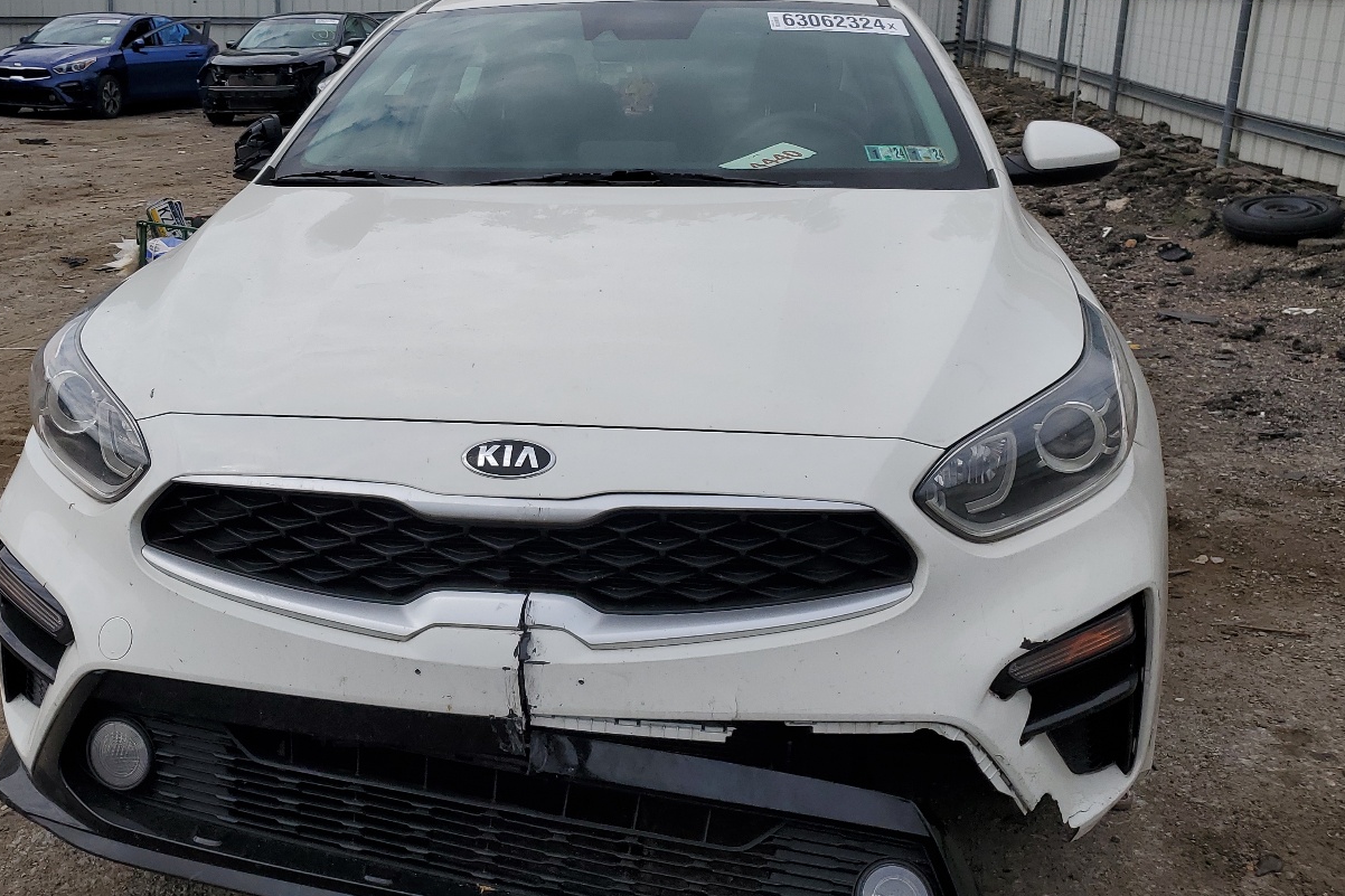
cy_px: 405
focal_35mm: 36
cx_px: 563
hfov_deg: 52.9
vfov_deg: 36.8
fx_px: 1345
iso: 50
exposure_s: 1/10000
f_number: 1.5
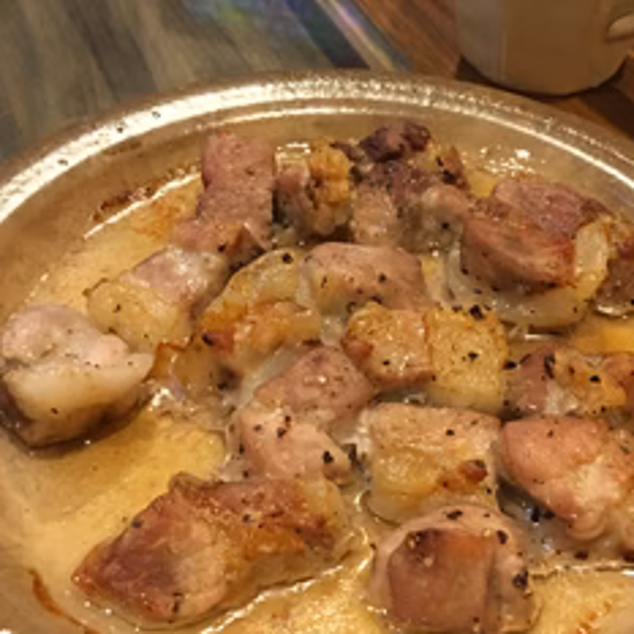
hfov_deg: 38.3
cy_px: 354
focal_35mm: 44
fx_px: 912
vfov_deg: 38.3
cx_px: 365
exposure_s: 1/4
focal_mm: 4.15
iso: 50
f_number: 2.2
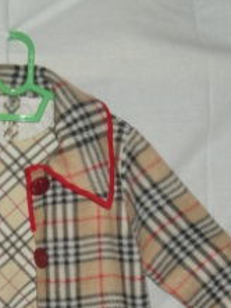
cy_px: 283
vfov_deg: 22.4
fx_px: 756
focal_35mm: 85
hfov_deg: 17.2
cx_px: 36
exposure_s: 1/60
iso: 98
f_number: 8
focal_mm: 7.4
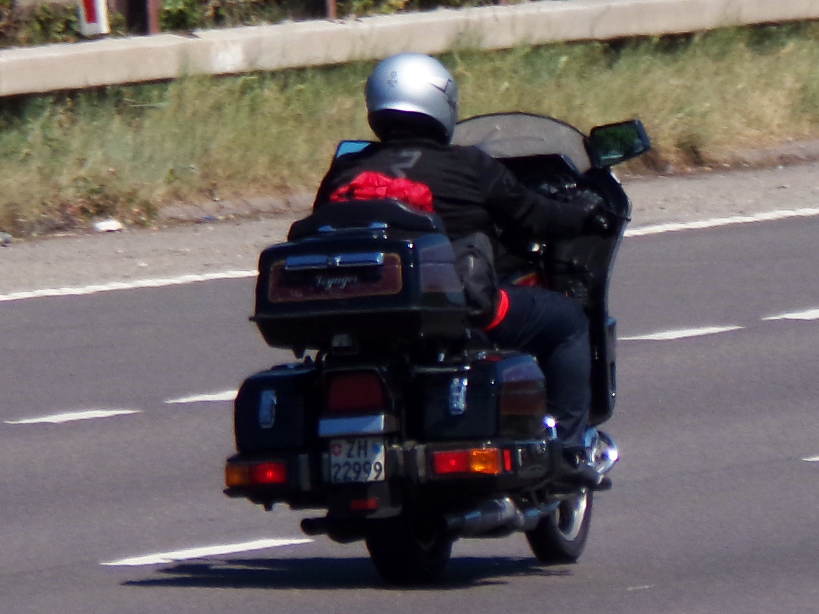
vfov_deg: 2.4
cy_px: 307
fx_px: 14764
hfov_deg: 3.2
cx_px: 410
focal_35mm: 624
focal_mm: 111.8
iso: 100
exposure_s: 1/600
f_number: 6.3
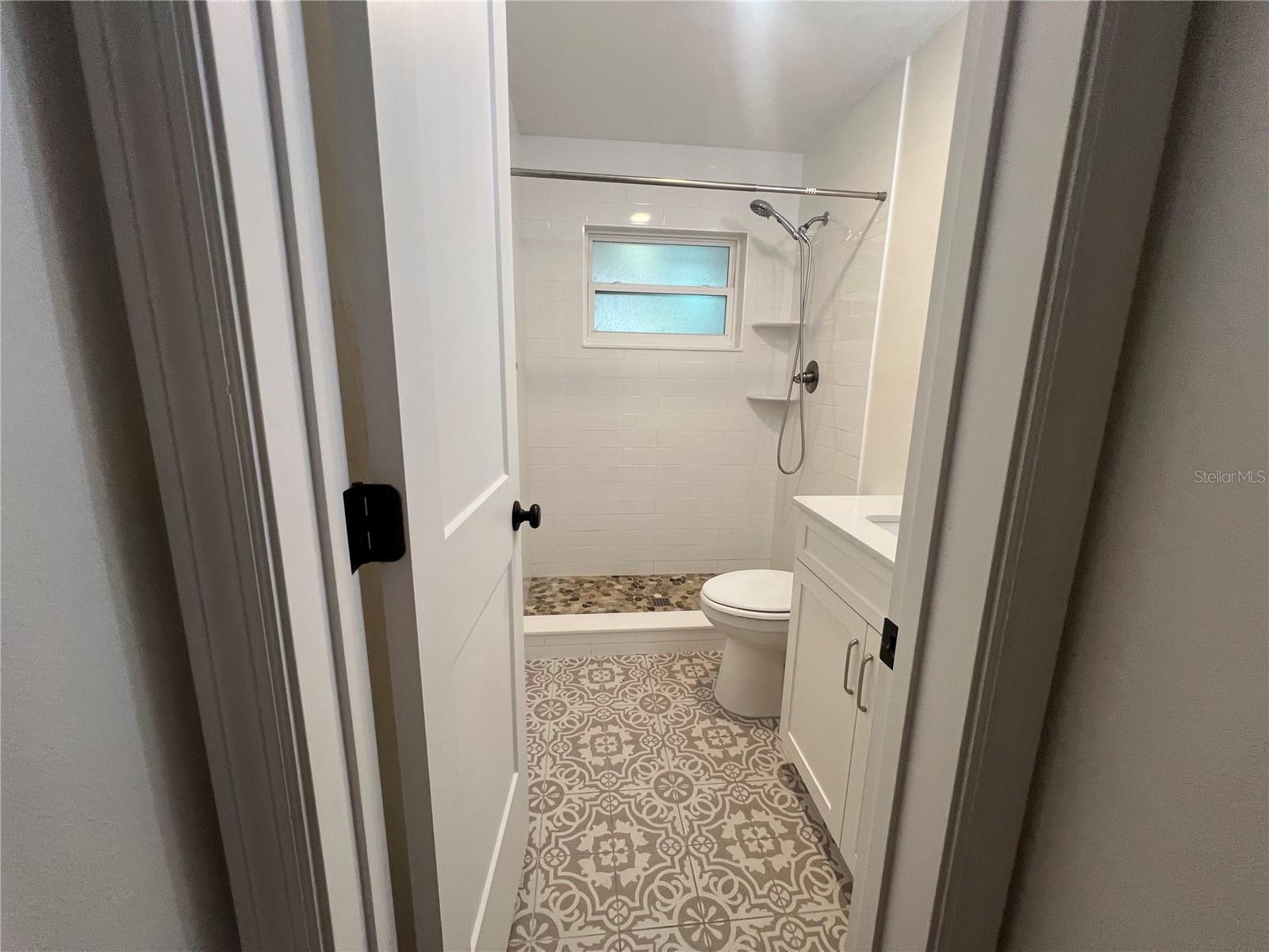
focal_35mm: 13
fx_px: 477
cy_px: 476
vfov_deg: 89.9
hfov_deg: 106.2
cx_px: 634
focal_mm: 1.57
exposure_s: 1/120
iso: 160
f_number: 1.8
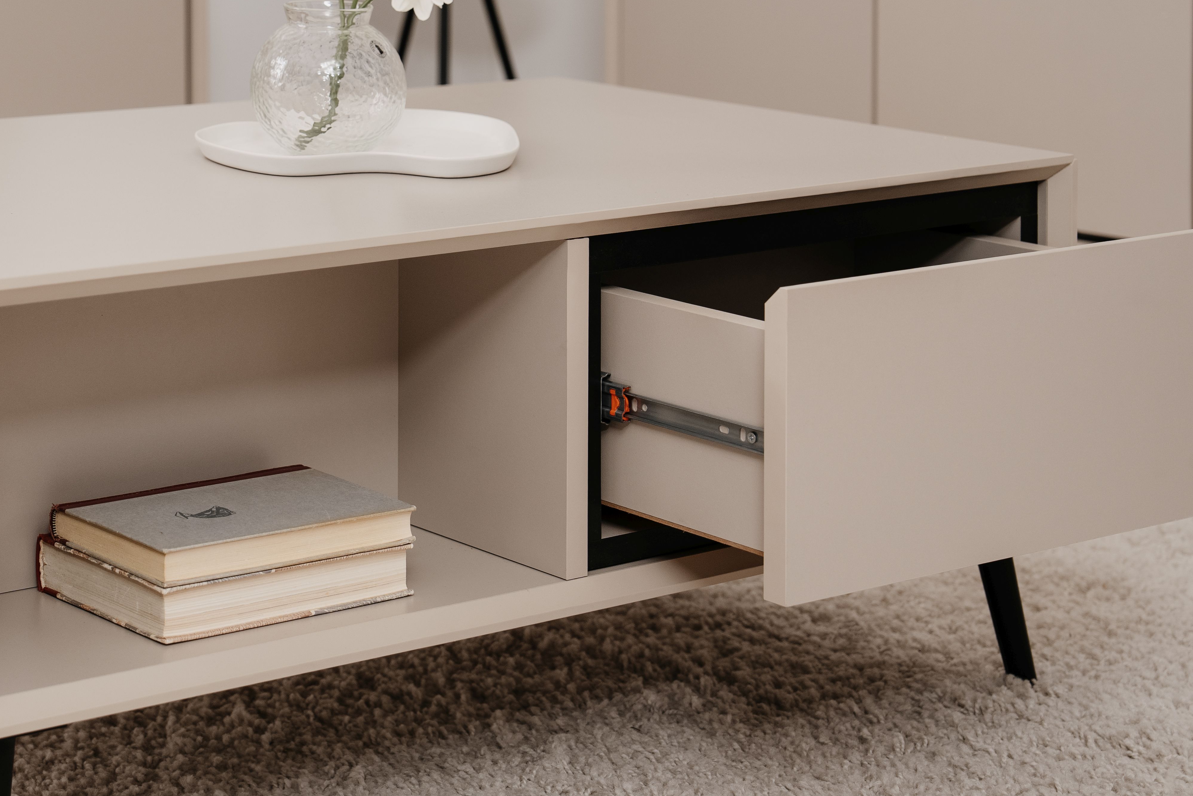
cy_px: 380
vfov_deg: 15.5
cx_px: 263
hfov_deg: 22.8
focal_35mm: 88
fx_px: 2916
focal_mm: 50
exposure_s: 1/8
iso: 100
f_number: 4
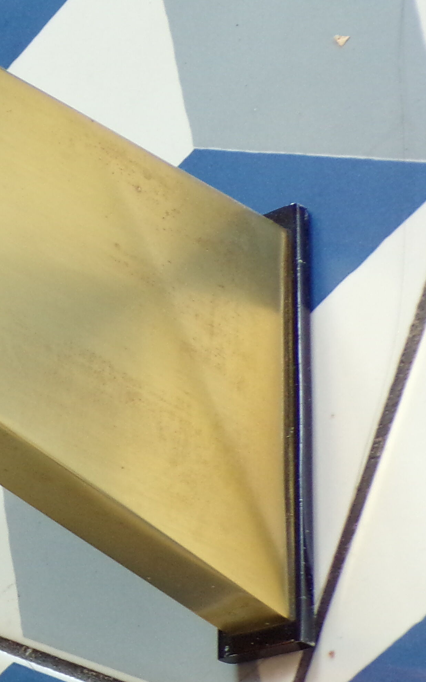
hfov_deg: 11.8
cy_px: 461
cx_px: -283
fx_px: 1932
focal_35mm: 104
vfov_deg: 19.9
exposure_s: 1/30
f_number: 3.4
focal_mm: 7.6
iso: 200
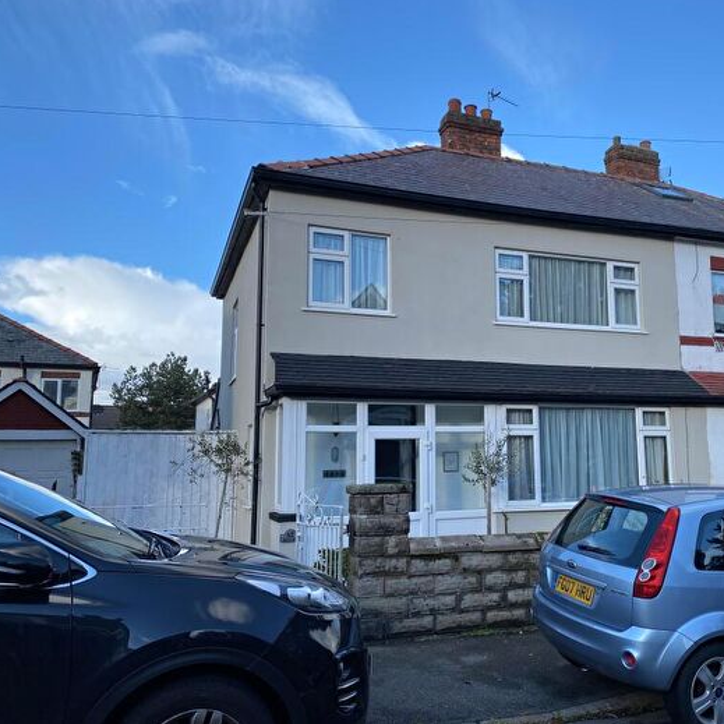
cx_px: 481
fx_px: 734
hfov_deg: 51.6
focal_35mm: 31
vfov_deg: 52.5
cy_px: 361
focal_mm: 4.25
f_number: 1.8
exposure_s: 1/1170
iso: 32
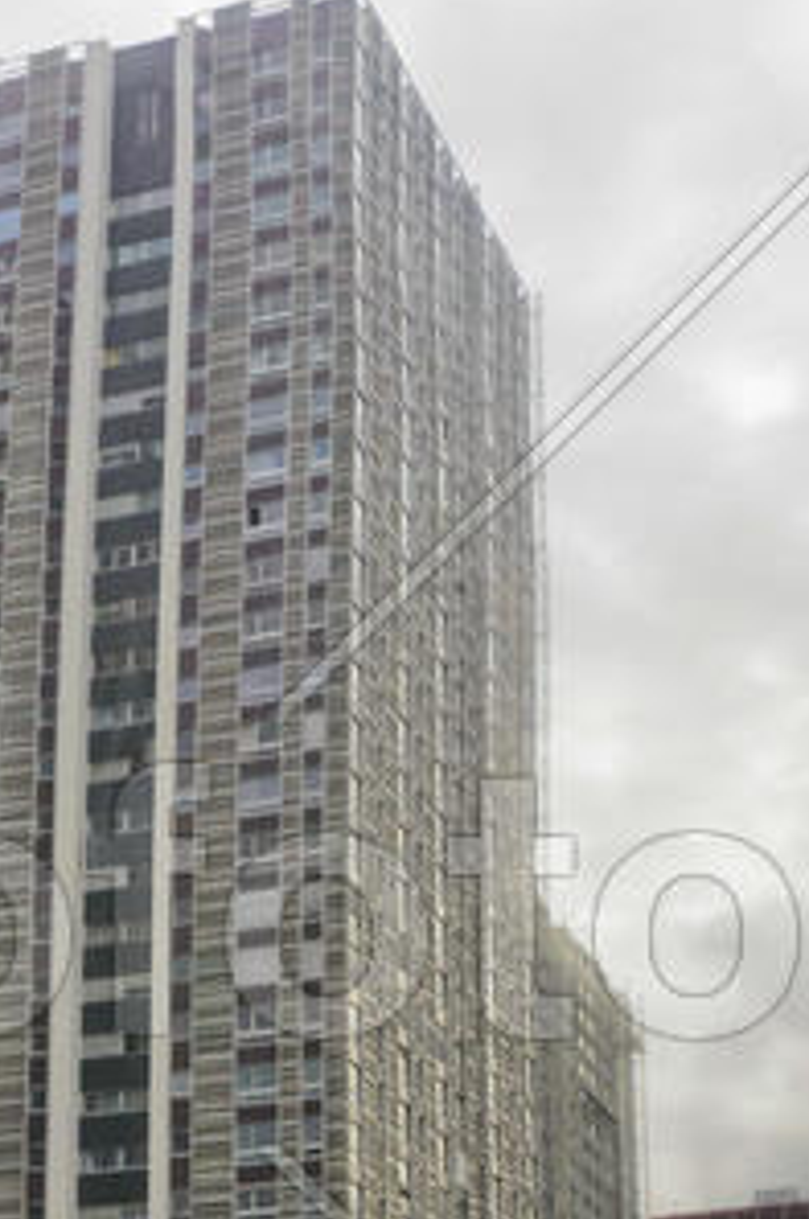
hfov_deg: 16.3
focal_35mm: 82
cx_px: 55
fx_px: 2774
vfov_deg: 24.5
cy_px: 936
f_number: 11
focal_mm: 28
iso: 1600
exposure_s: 1/125
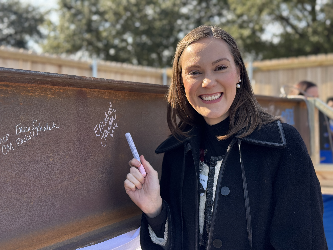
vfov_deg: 30.3
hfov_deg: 39.7
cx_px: 166
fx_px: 462
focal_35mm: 48
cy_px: 125
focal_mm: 6.76
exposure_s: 1/1287
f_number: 1.78
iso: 64
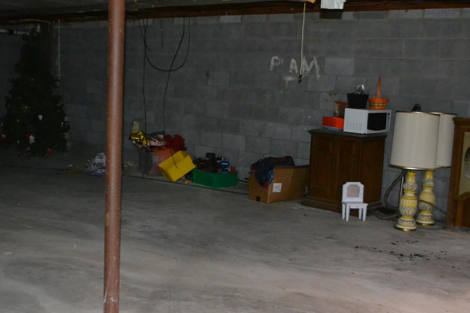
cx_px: 211
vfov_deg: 26.0
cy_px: 164
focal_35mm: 52
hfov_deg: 38.1
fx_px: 679
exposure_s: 1/60
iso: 3200
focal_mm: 26
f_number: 4.2
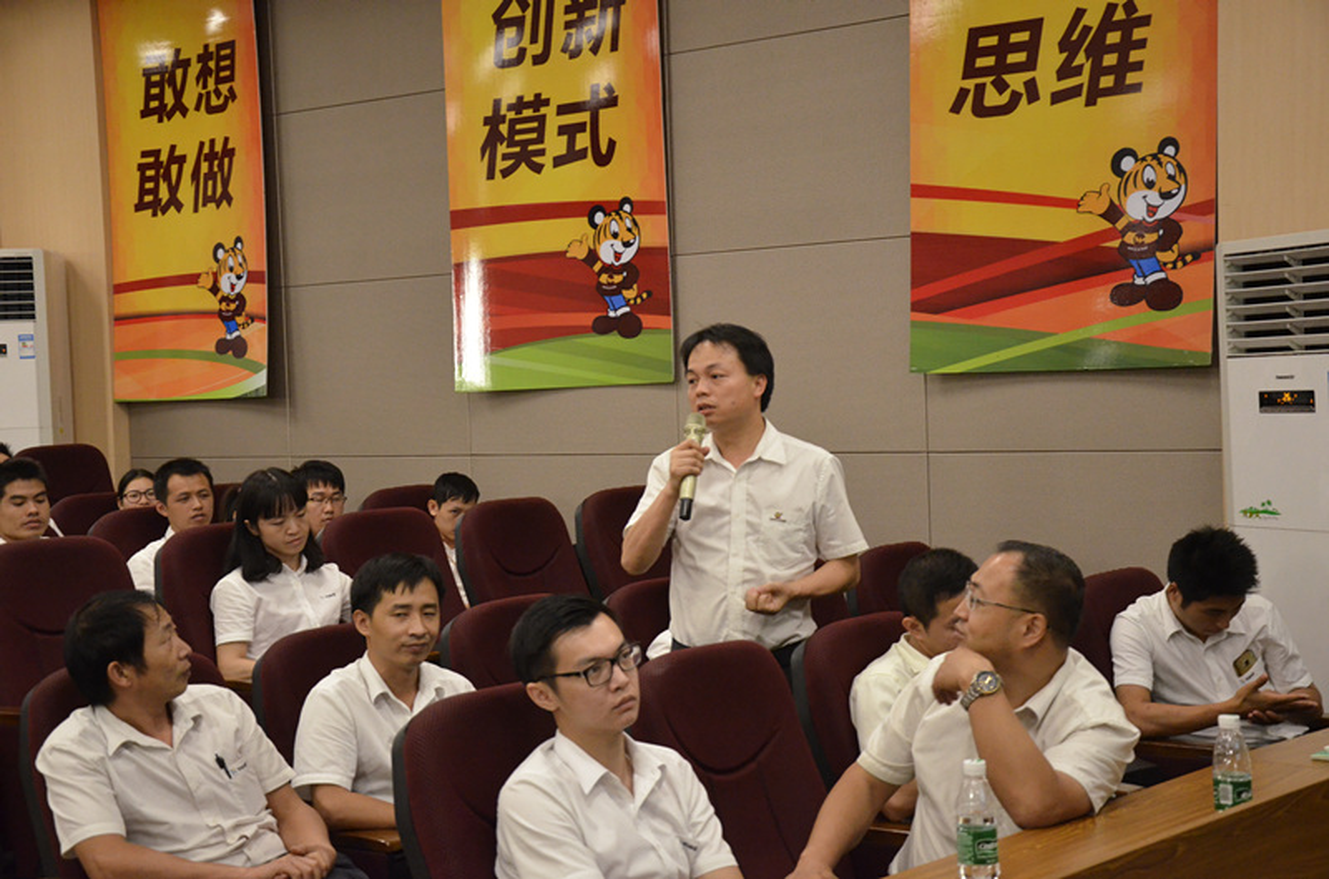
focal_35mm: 57
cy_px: 440
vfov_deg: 23.6
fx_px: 2099
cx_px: 664
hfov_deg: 35.1
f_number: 4.5
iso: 3200
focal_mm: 38
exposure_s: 1/80
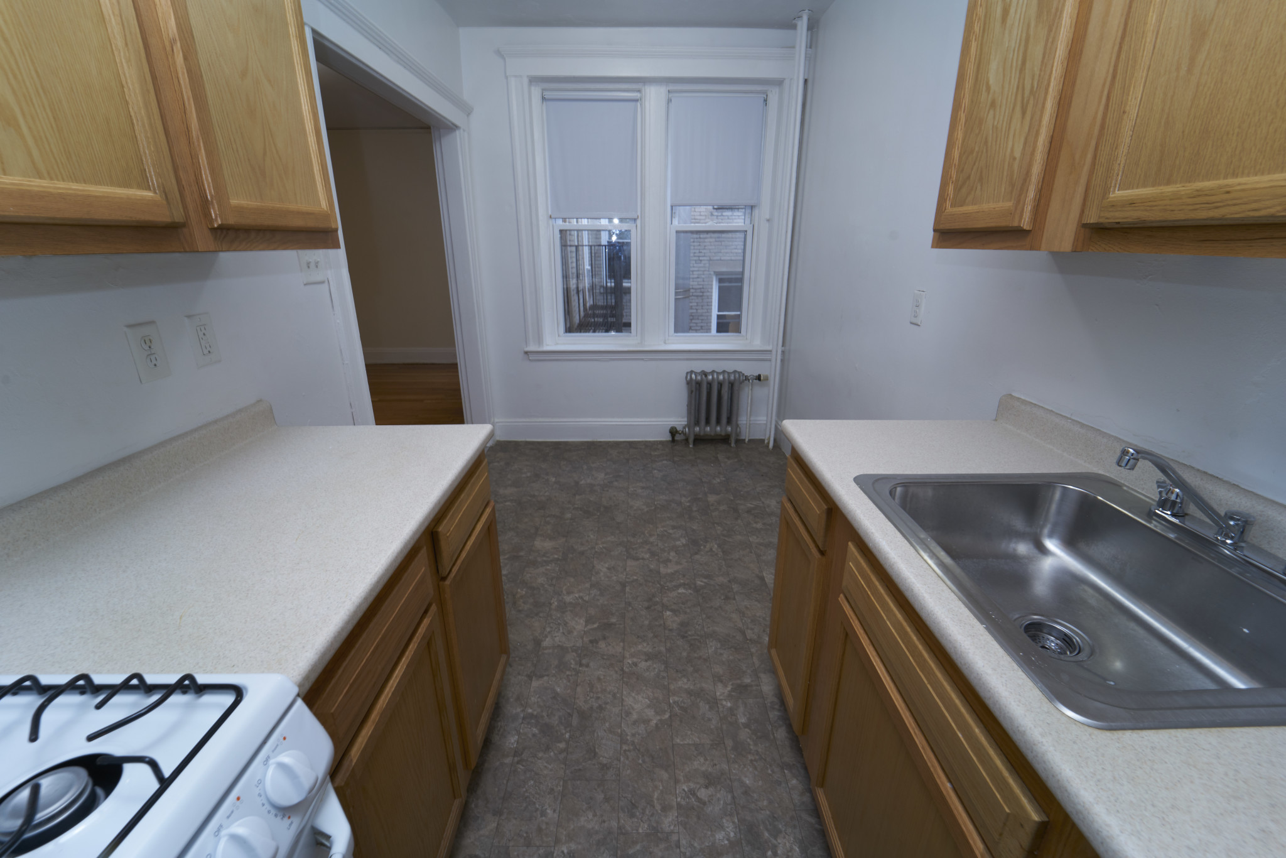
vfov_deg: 81.2
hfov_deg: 104.2
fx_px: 500
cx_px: 643
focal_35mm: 14
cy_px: 429
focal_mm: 14
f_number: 11
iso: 250
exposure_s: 1/5
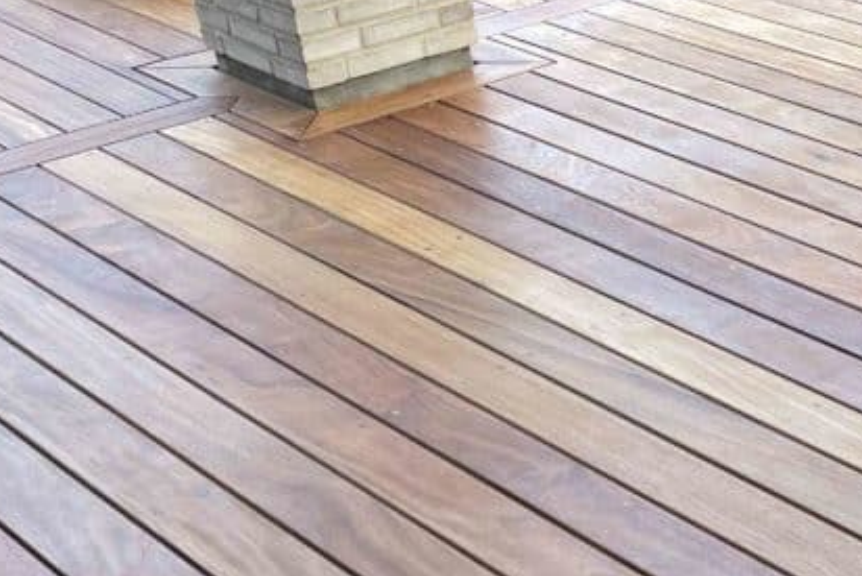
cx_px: 841
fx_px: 1605
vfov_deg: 19.6
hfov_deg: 28.4
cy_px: 611
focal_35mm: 67
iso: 50
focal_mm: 4.2
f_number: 1.6
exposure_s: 1/121
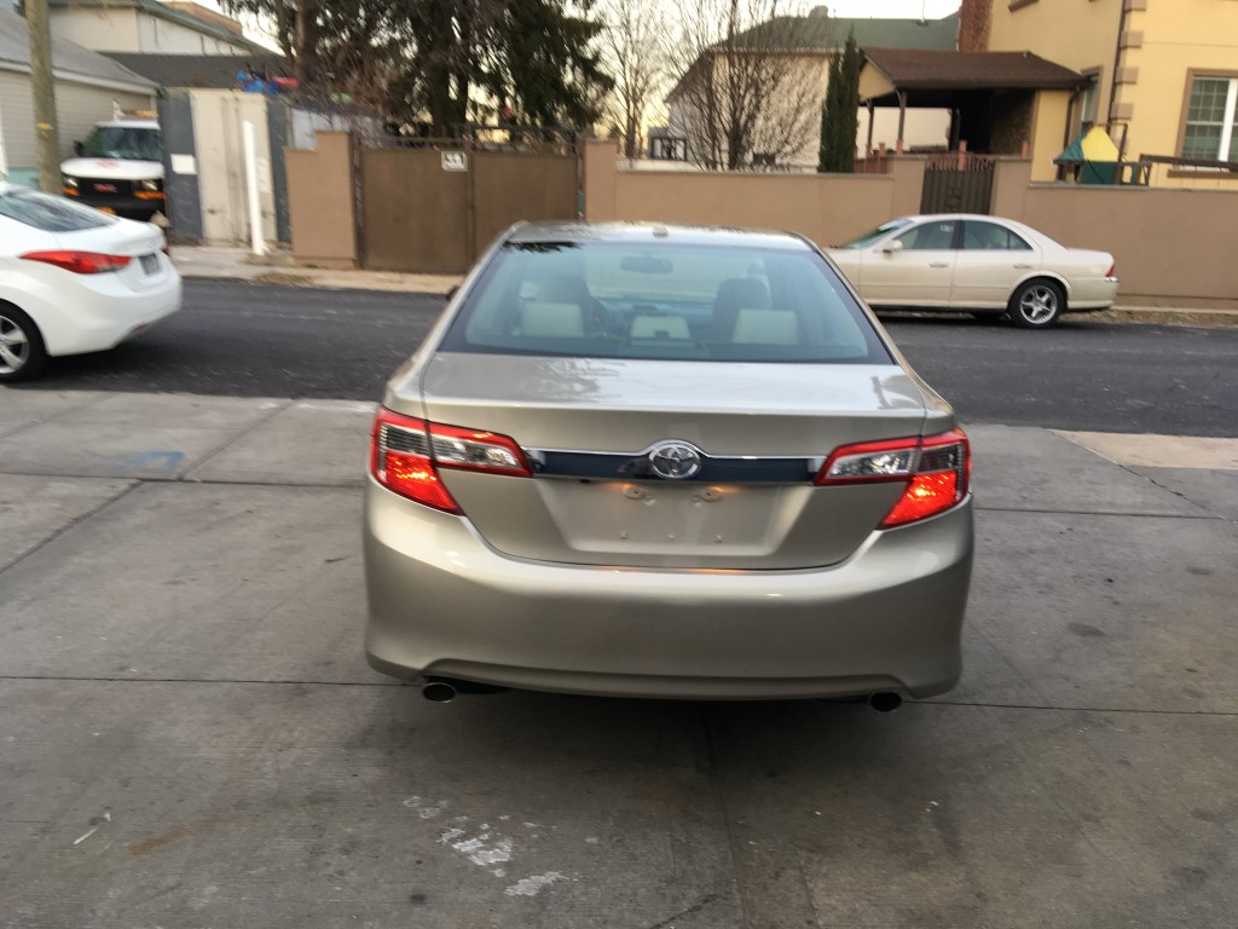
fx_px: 1037
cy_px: 464
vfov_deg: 48.2
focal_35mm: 29
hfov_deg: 61.7
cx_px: 619
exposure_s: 1/60
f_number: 2.2
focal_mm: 4.15
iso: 32
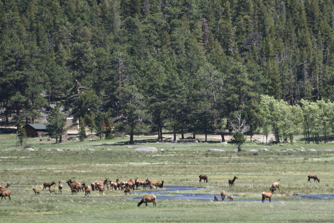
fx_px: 3990
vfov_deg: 3.2
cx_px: 253
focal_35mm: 430
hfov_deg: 4.8
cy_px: 154
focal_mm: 210
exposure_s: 1/500
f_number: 5.6
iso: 140
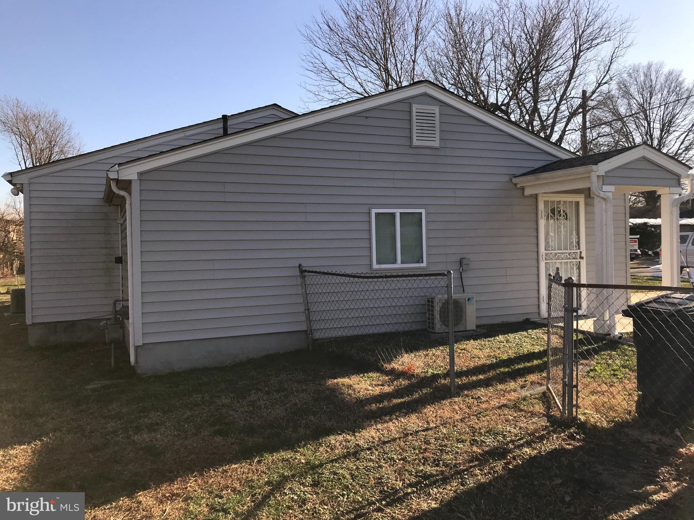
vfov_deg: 49.7
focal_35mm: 28
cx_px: 347
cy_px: 260
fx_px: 561
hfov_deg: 63.4
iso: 20
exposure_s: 1/2591
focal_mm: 3.99
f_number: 1.8
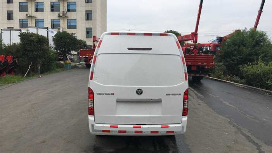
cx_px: 137
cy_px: 91
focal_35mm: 32
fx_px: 231
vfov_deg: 36.5
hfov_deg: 61.0
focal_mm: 4.15
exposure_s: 1/1166
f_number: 2.2
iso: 25
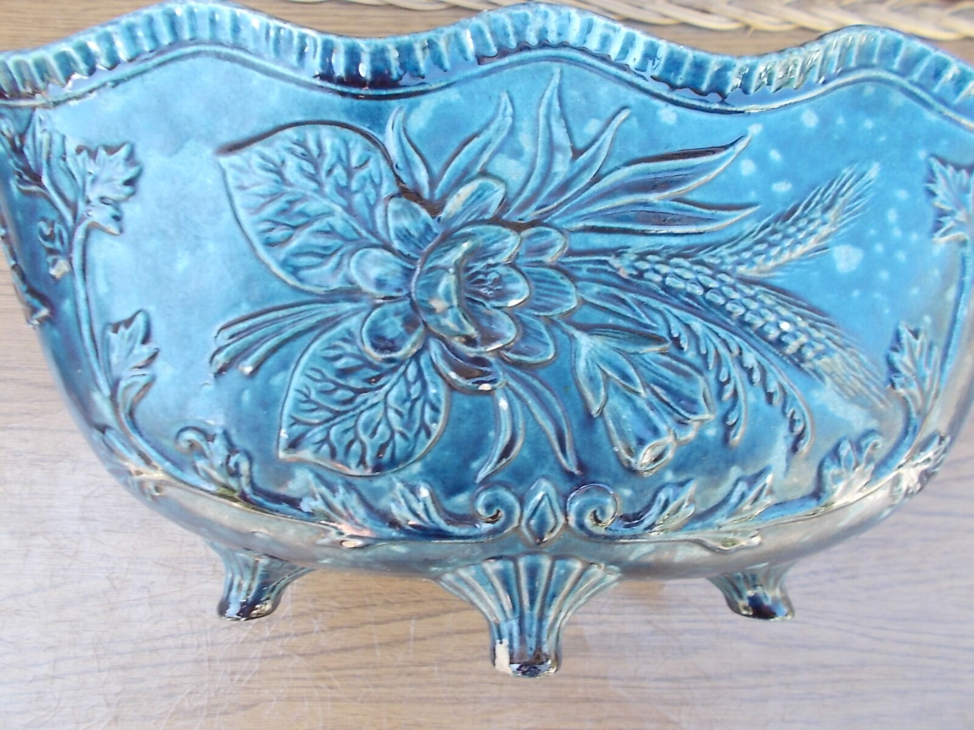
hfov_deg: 67.3
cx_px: 487
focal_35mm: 26
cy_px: 365
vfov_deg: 53.1
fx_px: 732
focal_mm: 4.6
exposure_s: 1/40
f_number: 3.2
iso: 80
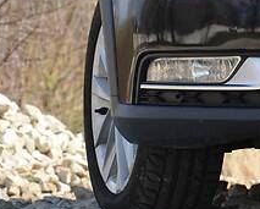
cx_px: 442
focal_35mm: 554
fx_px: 4267
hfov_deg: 3.5
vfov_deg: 2.8
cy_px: -78
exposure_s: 1/250
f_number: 8
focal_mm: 105
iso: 180
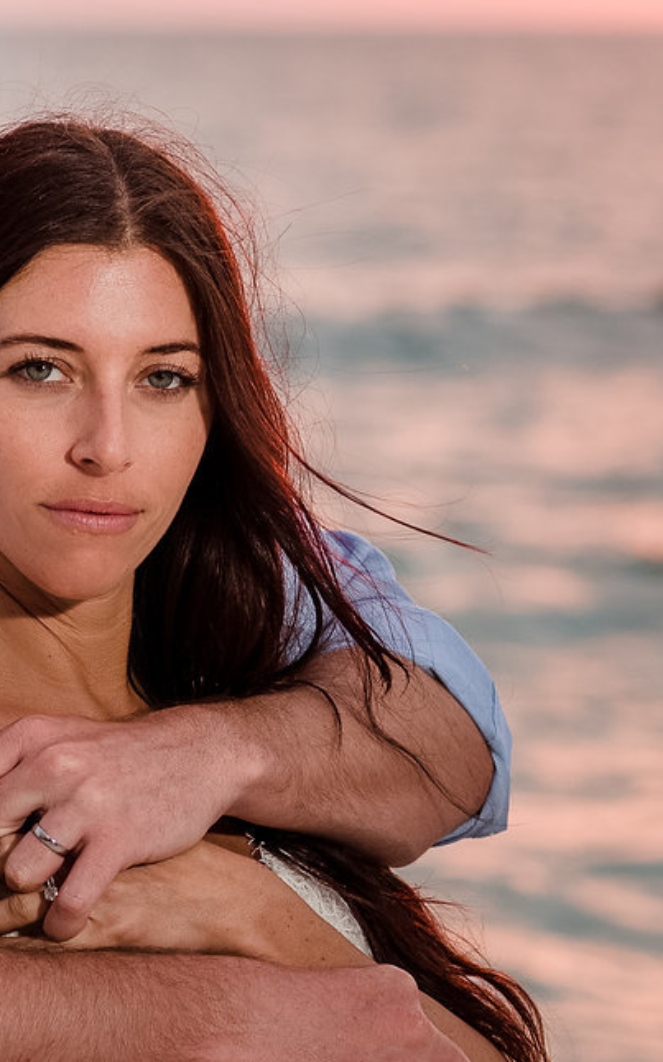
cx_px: 505
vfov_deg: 7.6
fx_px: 7952
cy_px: 636
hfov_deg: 4.8
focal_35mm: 275
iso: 80
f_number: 3.5
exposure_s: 1/160
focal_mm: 85
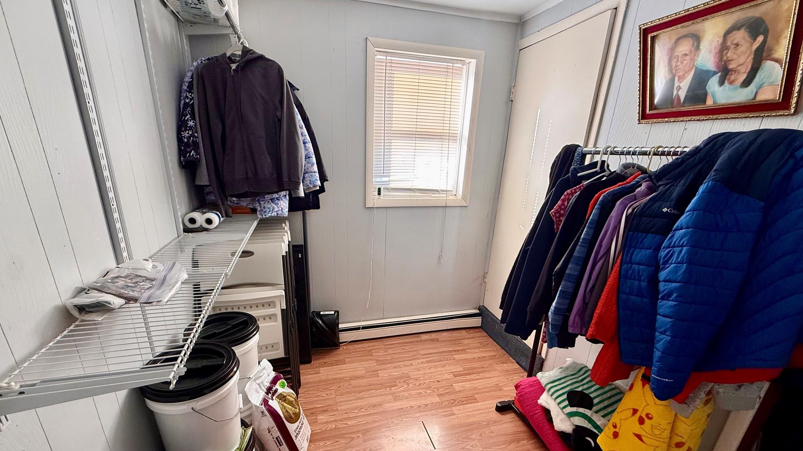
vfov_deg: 66.4
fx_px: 341
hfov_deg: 99.4
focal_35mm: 16
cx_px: 392
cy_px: 273
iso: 250
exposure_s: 1/99
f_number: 2.2
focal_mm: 2.22
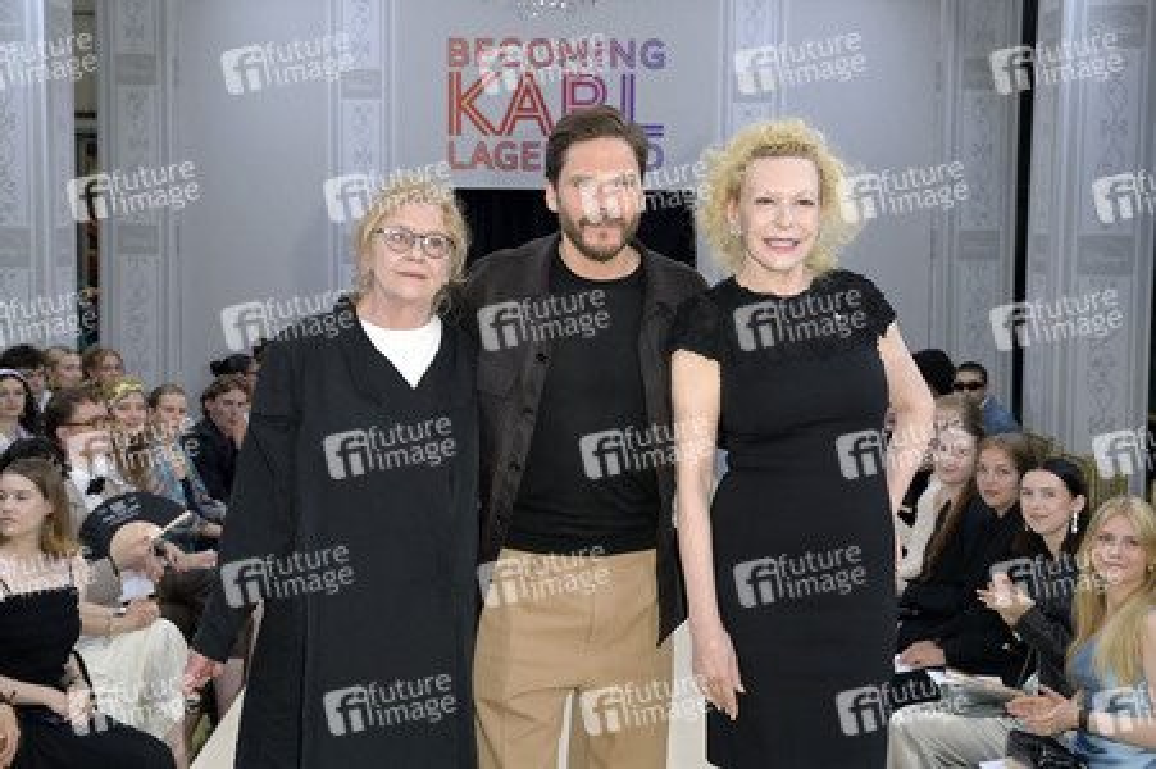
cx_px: 578
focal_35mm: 50
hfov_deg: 39.6
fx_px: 1604
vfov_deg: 27.0
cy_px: 384
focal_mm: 50
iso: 500
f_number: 5.6
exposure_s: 1/250
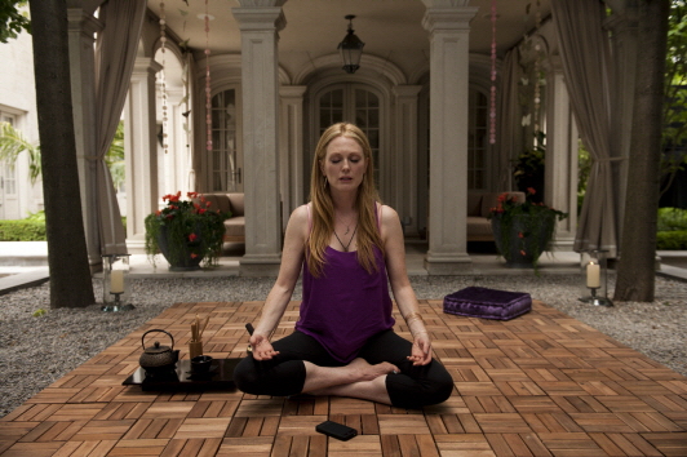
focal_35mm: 29
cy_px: 228
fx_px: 553
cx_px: 344
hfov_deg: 63.7
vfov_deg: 44.9
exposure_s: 1/320
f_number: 4
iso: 500
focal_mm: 29
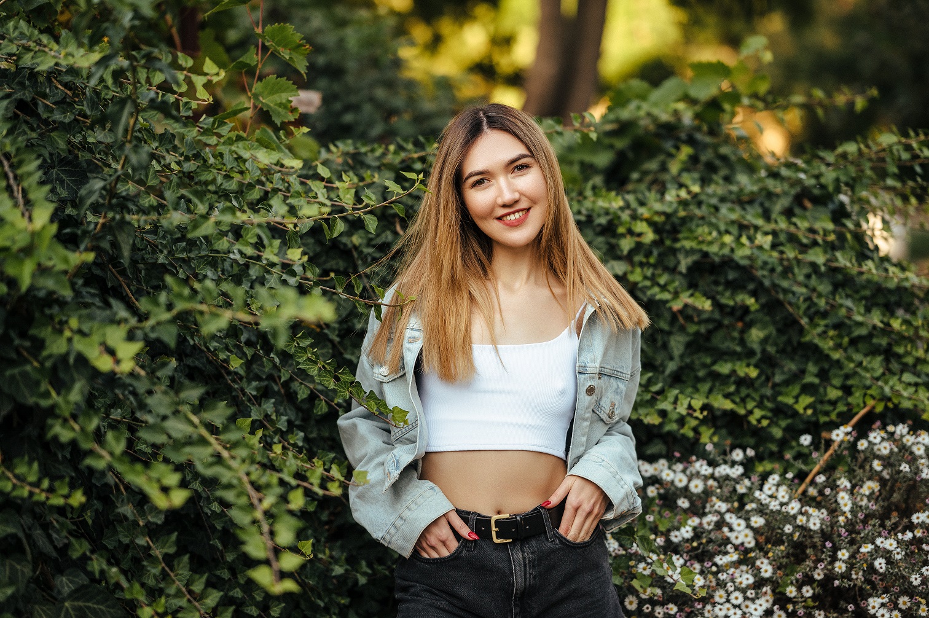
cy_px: 309
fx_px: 2192
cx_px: 464
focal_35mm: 85
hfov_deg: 23.9
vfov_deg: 16.1
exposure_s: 1/1250
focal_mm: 85
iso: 100
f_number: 2
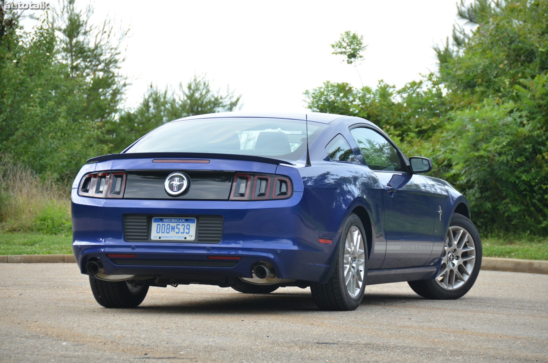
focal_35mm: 180
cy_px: 182
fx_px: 2734
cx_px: 274
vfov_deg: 7.6
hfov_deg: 11.4
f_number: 5.3
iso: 800
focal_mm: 120
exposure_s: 1/640
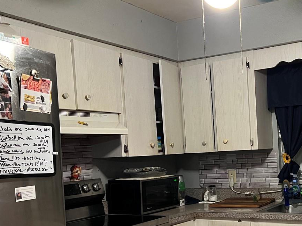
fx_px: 419
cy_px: 162
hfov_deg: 38.1
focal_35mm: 48
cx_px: 243
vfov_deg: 29.9
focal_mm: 5.7
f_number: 1.5
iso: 500
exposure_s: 1/30
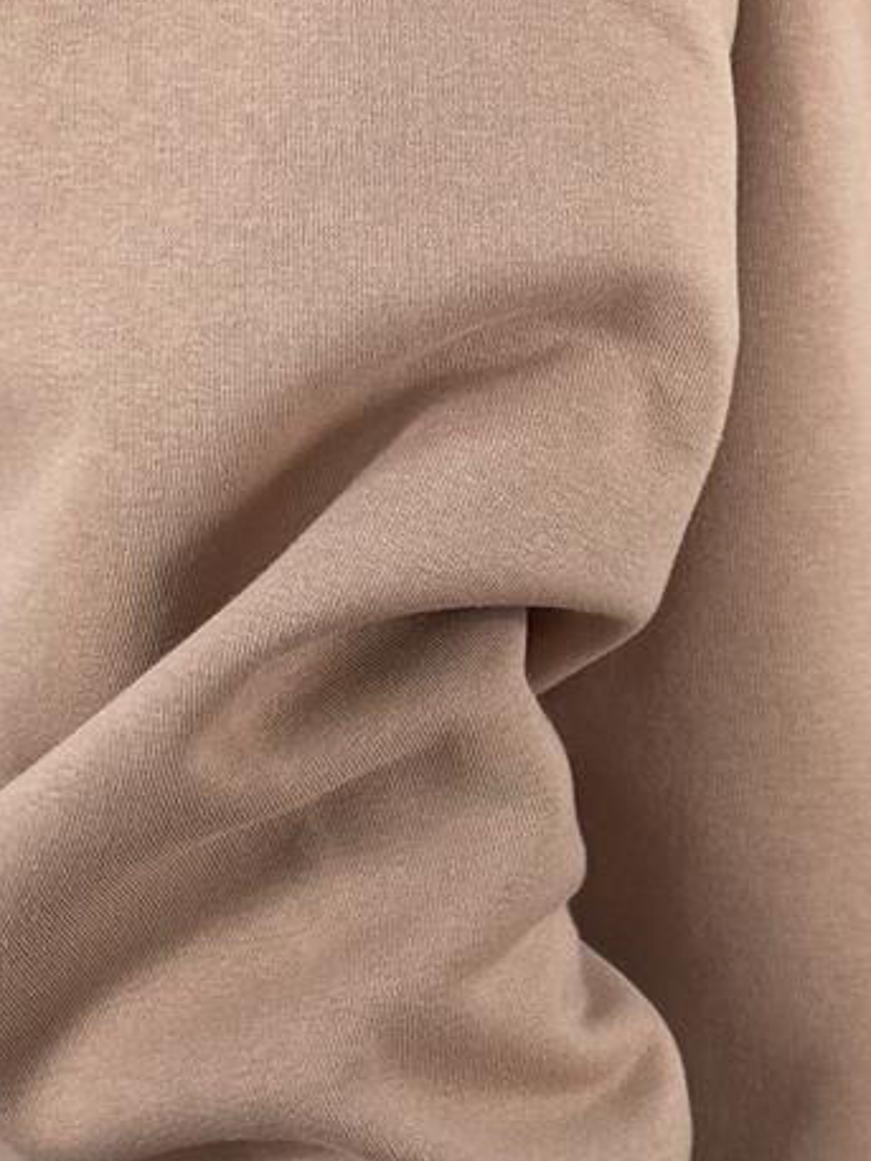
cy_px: 389
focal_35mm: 168
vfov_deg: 11.7
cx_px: 505
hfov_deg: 8.8
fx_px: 5634
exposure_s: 1/146
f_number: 1.78
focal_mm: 6.86
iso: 64
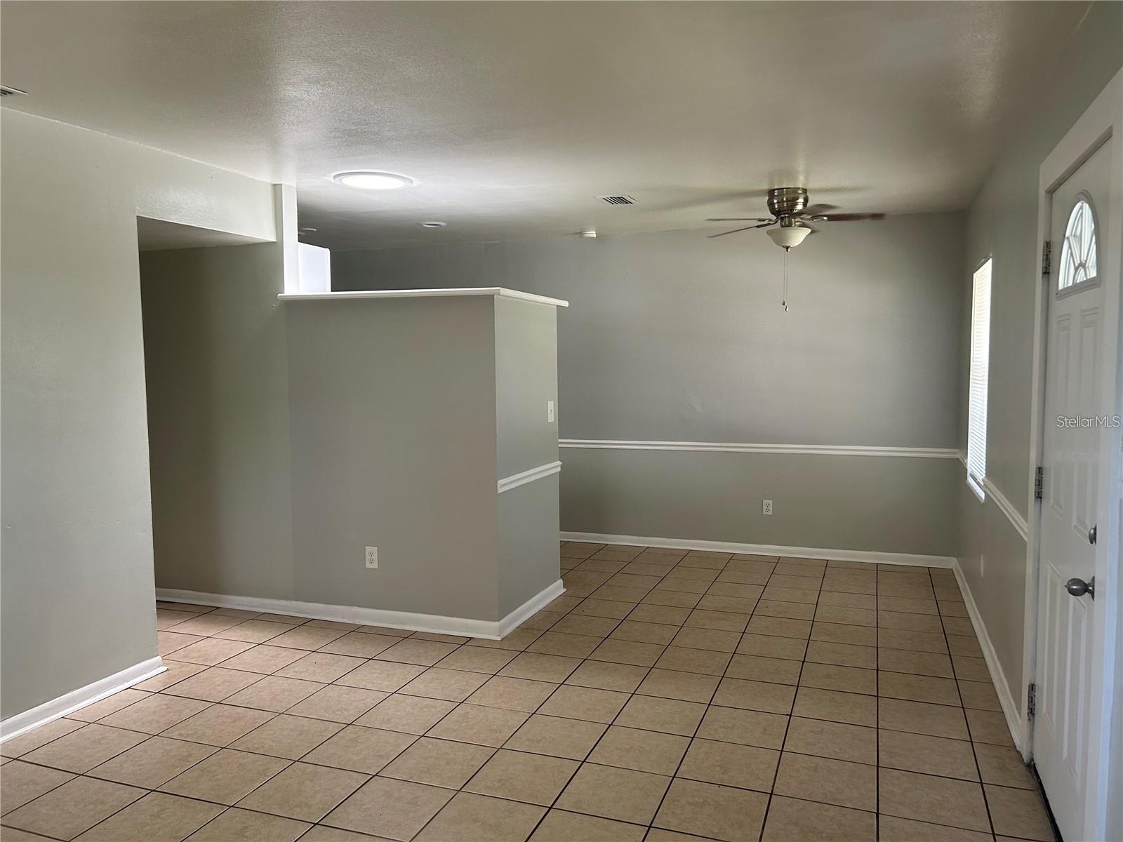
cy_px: 421
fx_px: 843
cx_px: 562
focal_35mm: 26
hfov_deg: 67.3
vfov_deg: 53.1
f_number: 1.5
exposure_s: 1/121
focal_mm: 5.7
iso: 100
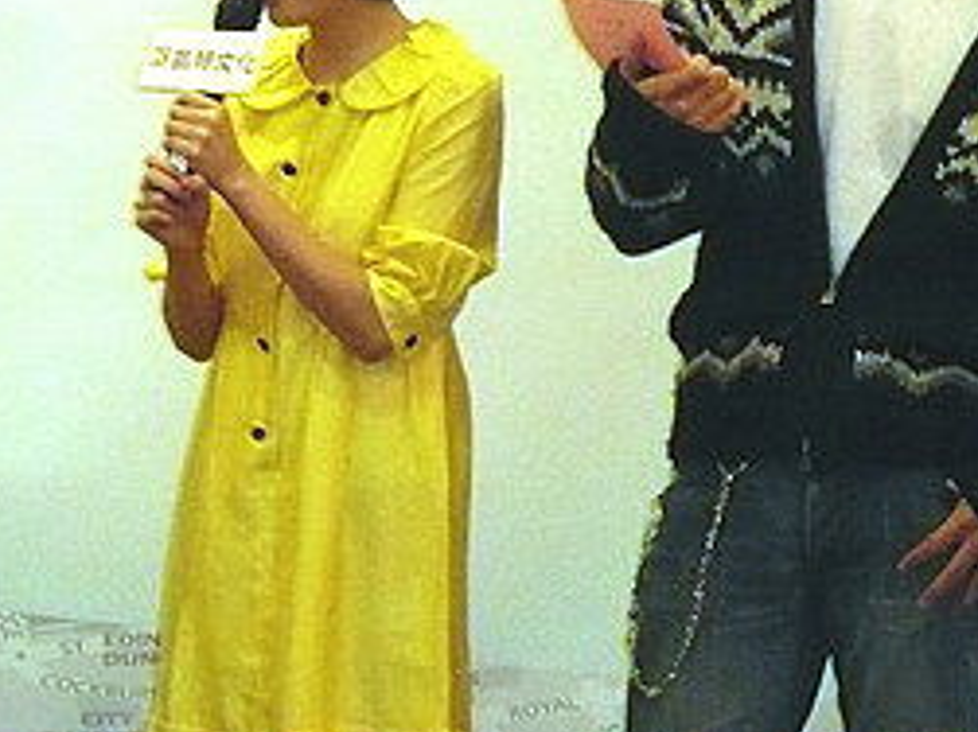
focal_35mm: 217
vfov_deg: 6.8
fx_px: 6128
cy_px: 150
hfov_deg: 9.1
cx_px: 55
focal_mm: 12
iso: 400
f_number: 4.5
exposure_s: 1/30
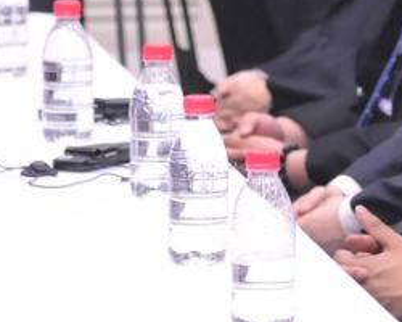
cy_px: -57
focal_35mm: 449
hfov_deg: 4.3
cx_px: 611
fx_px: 5342
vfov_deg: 3.4
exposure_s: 1/80
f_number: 4.5
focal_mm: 100
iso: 1250
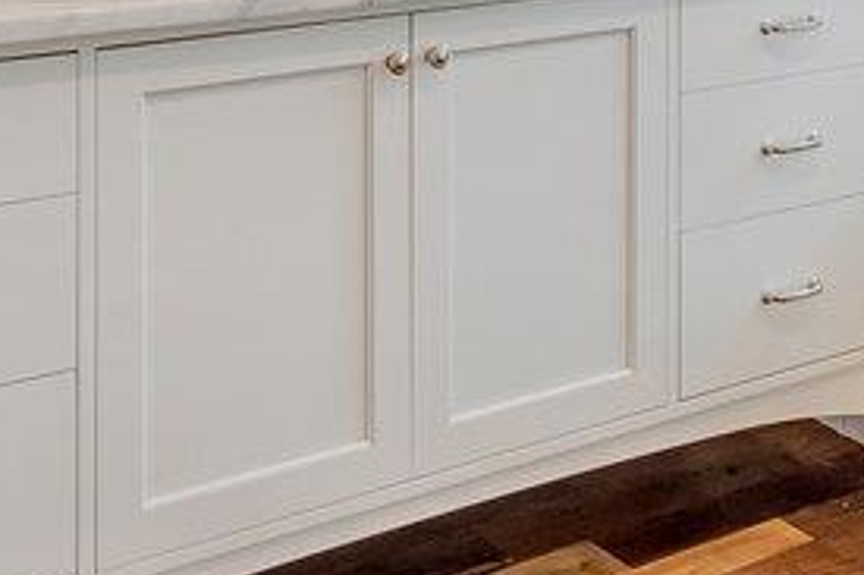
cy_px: -295
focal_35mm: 67
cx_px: 434
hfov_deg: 30.1
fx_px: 1607
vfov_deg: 18.0
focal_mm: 12
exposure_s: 1/40
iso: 400
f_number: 9
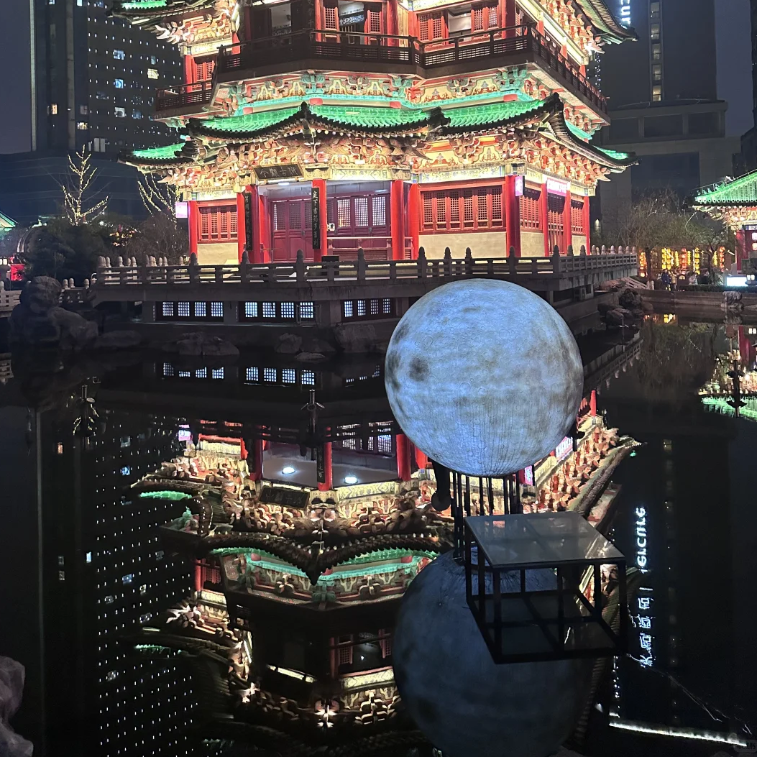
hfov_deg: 55.6
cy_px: 241
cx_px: 377
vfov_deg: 54.3
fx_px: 718
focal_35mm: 29
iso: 640
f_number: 1.78
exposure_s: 1/60
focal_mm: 6.86
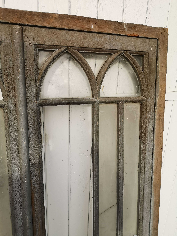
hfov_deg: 51.4
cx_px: 88
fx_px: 184
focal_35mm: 27
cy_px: 118
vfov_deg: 65.3
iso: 50
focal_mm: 5.58
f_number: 1.8
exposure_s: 1/885
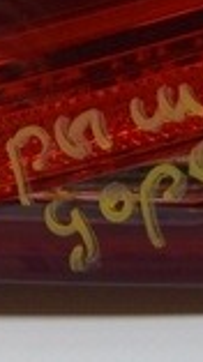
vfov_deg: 8.6
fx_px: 2360
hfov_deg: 4.9
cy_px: -135
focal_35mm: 246
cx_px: -143
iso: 400
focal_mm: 24
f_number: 4
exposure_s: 1/125
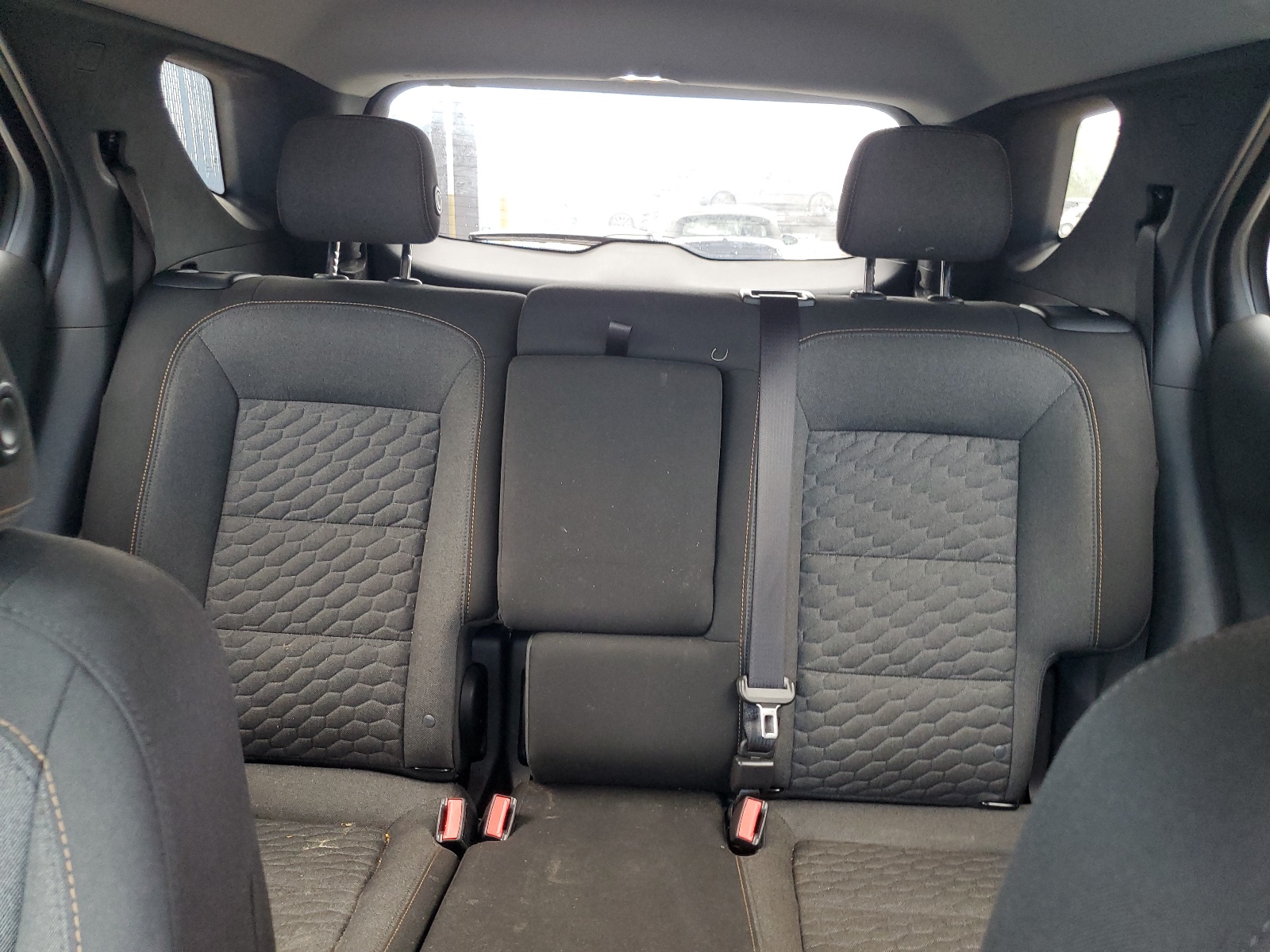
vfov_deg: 53.1
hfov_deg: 67.3
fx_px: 954
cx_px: 635
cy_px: 476
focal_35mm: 26
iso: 145
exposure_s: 1/60.2
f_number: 1.5
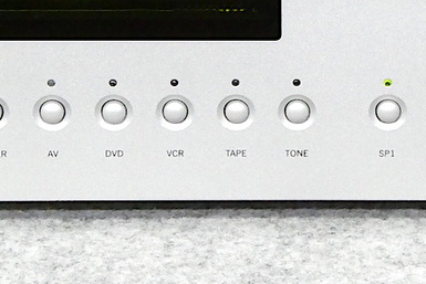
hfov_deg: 5.9
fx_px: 4143
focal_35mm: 350
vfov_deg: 3.9
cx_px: 274
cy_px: 33
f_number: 7.1
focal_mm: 24.2
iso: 1600
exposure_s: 1/15
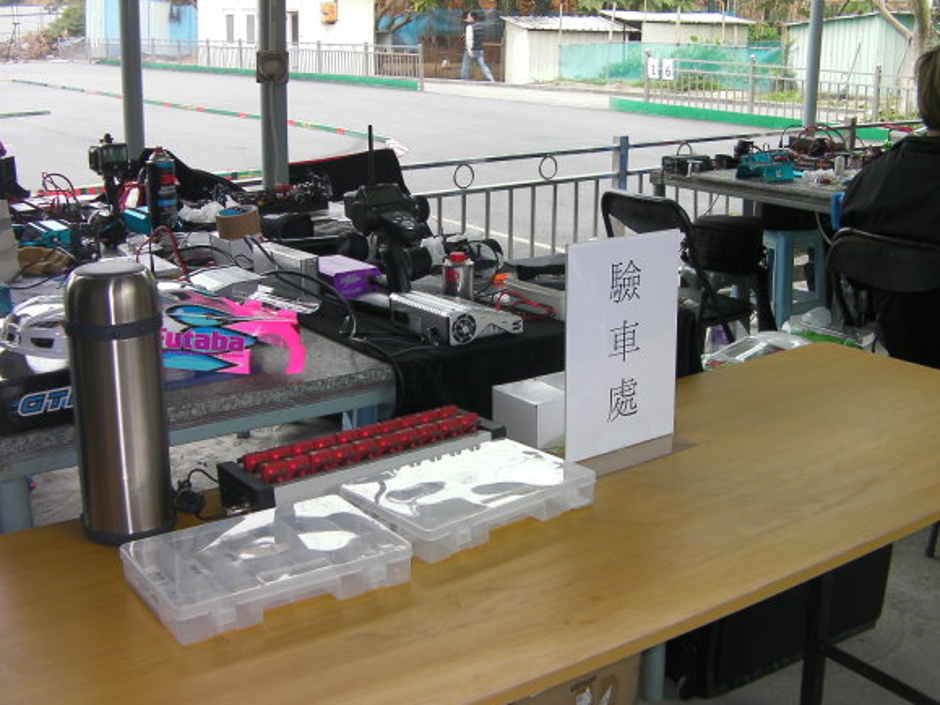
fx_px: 1140
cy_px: 320
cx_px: 466
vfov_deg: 34.3
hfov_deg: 44.8
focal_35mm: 42
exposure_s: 1/39
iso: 50
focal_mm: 6.8
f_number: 3.5
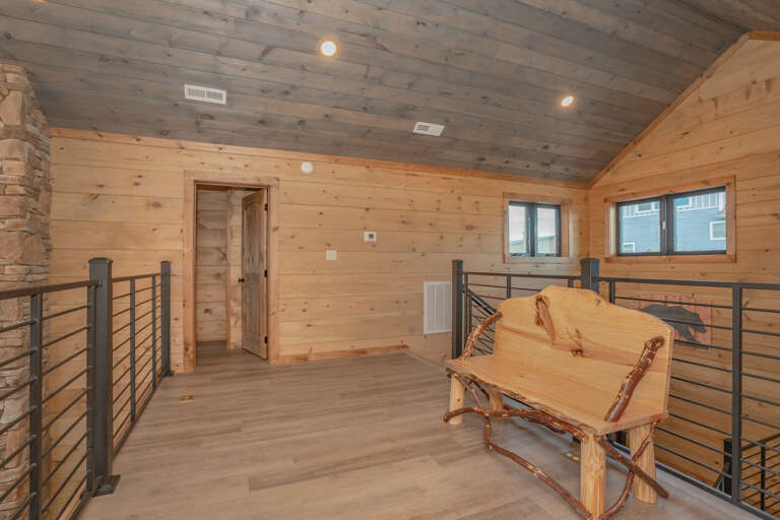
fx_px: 347
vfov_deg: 73.7
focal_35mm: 16
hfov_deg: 96.7
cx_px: 390
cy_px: 260
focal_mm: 16
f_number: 7.1
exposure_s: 1/160
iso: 1250
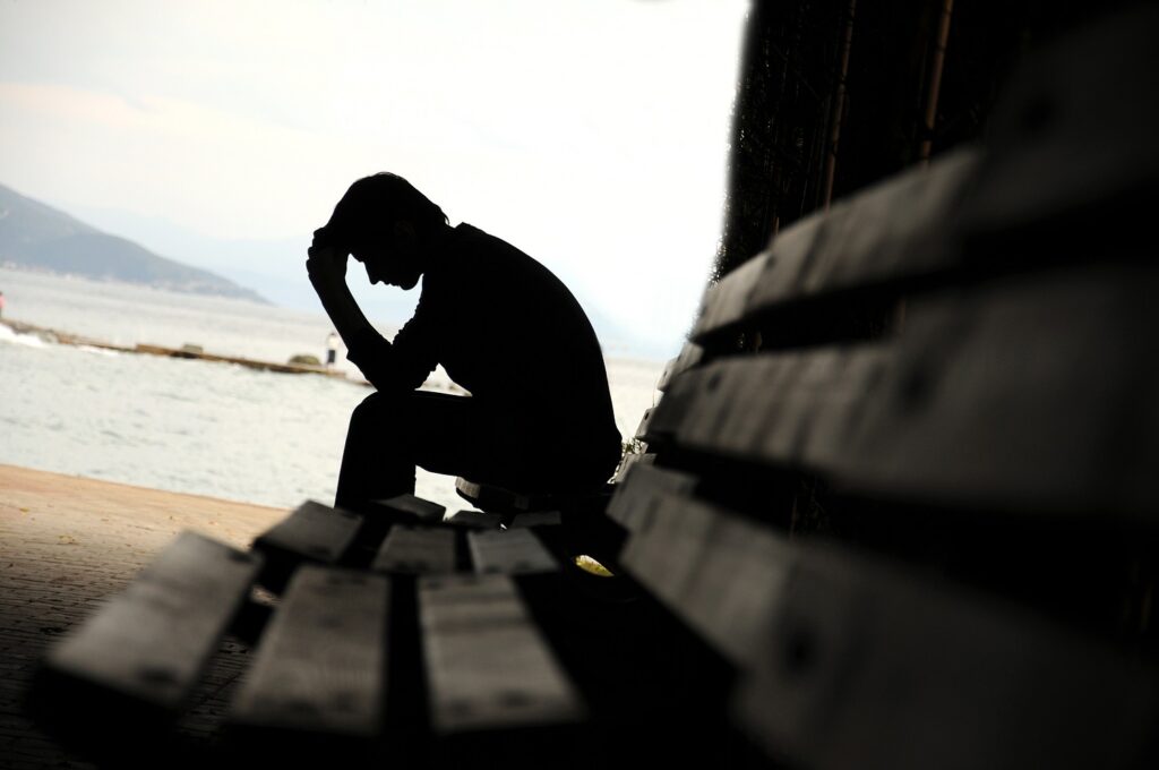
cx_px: 580
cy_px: 385
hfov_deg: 14.9
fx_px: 4437
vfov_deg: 9.9
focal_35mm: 138
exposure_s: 1/125
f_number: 5.6
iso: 200
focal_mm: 92
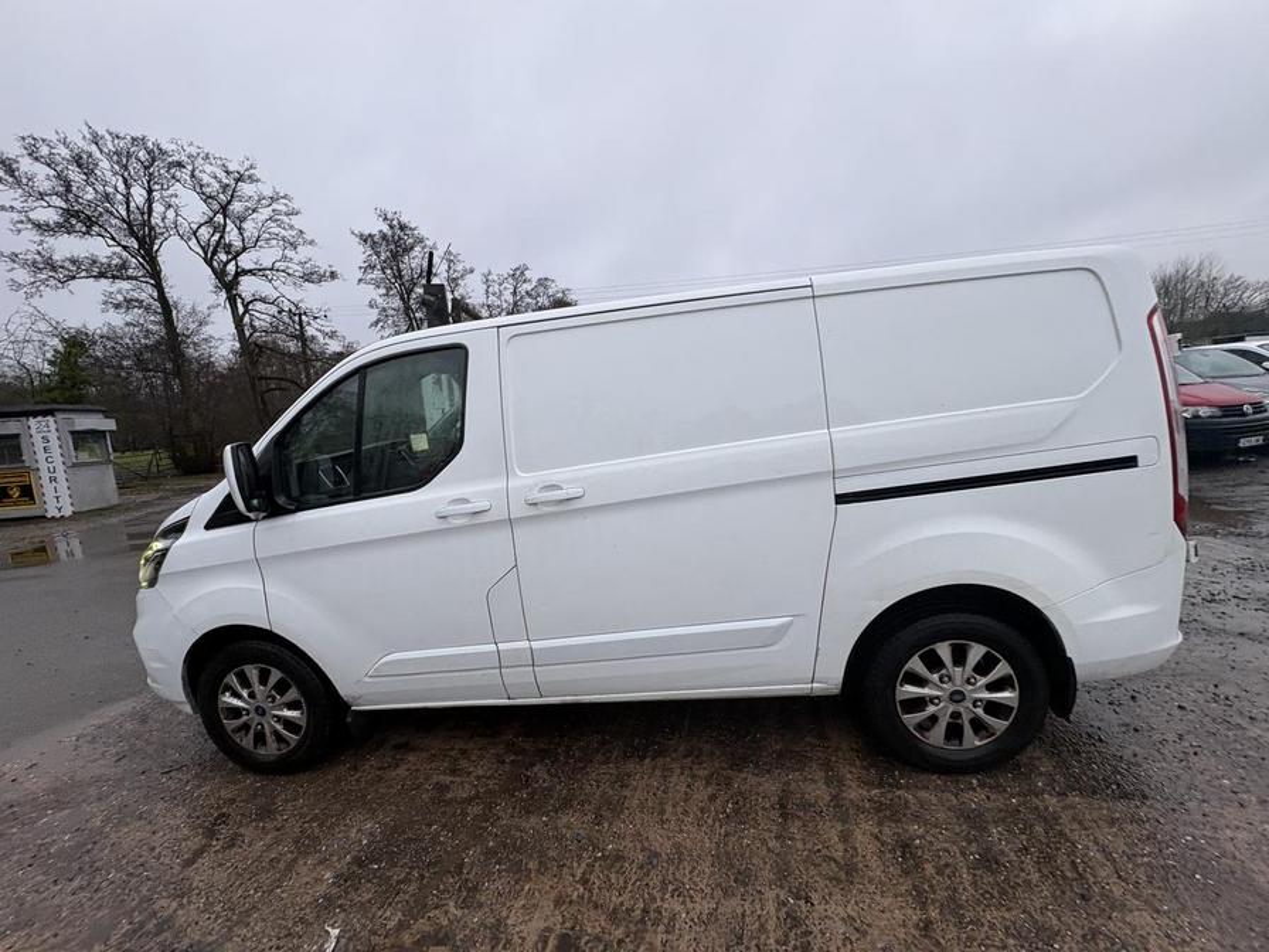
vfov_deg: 85.7
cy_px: 476
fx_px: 513
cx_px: 634
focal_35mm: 14
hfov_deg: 102.1
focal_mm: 2.22
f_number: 2.2
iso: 64
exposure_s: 1/99
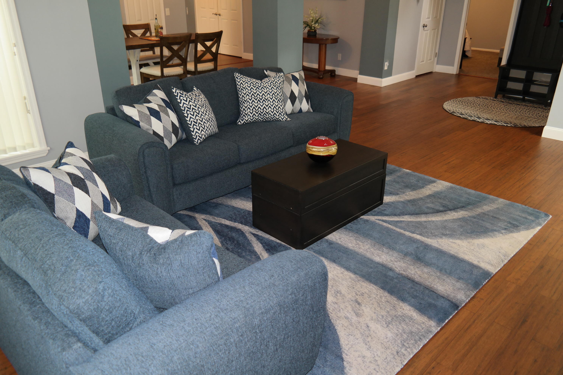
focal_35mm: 27
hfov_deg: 67.4
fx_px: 422
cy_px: 188
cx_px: 282
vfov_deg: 47.9
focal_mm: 18
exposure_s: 1/40
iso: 400
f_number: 3.5
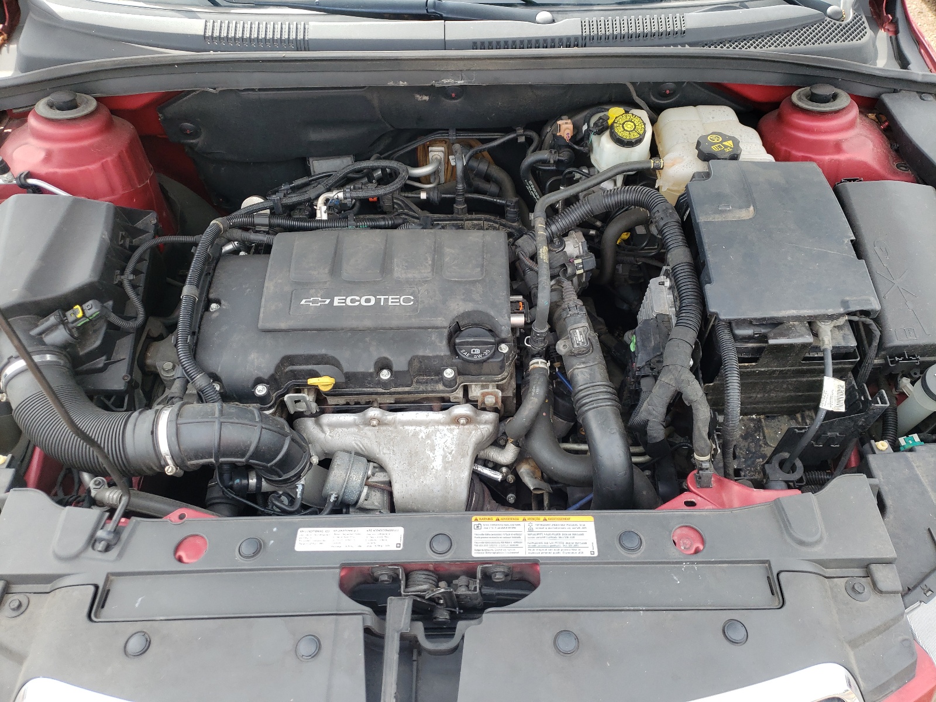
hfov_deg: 67.3
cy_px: 351
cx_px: 468
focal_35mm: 26
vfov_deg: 53.1
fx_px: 703
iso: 50
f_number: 1.5
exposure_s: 1/357
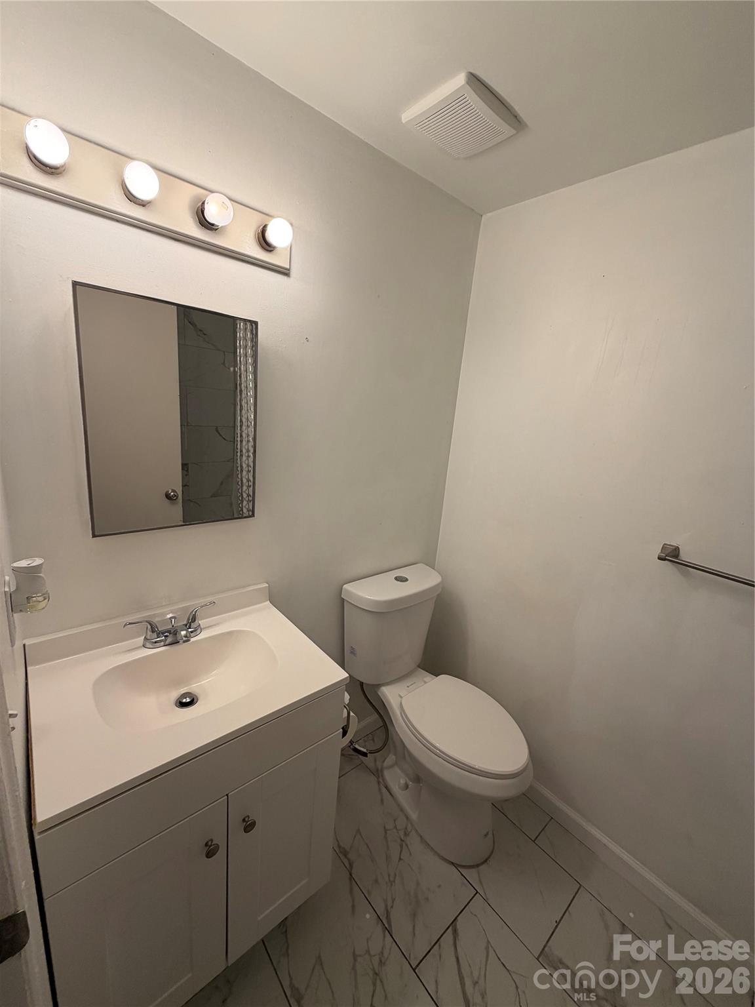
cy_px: 504
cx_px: 378
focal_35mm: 14
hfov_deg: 85.7
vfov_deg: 102.1
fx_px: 407
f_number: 2.2
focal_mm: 2.22
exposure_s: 1/120
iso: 64
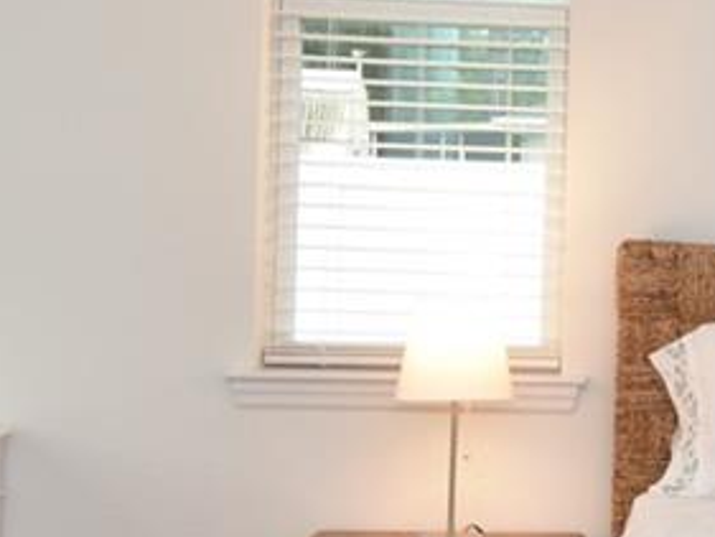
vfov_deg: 17.9
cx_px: 835
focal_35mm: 82
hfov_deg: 22.2
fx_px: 1694
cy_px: 165
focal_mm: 10
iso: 320
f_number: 4
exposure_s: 1/60
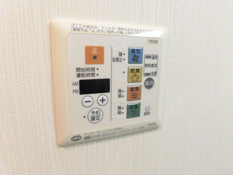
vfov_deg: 56.8
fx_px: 162
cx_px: 116
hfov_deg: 71.6
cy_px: 88
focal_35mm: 24
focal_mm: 4.3
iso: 400
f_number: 3.1
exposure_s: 1/30
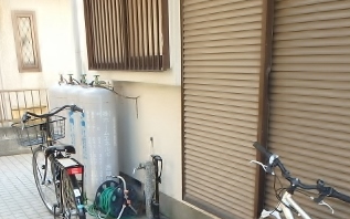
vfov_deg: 26.7
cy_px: 228
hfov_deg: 44.4
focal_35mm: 45
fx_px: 429
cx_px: 171
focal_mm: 3.7
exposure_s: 1/60
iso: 160
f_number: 3.5
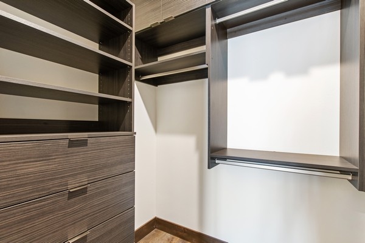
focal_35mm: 16
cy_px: 122
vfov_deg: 73.7
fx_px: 162
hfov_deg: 96.7
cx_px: 182
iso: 200
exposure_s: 1
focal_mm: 11
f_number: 6.3
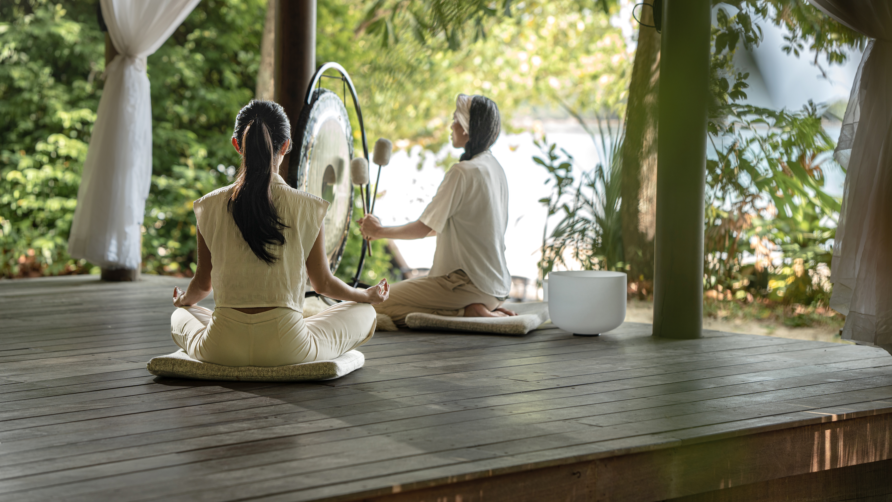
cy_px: 203
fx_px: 2129
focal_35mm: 90
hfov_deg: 23.7
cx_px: 446
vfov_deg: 13.4
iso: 160
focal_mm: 85
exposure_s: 1/200
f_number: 2.8
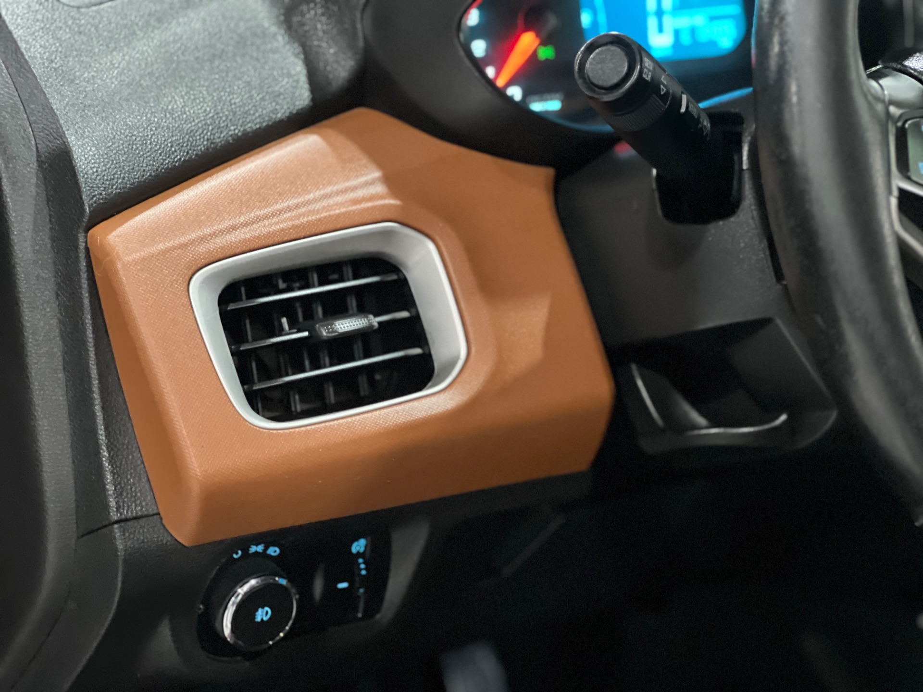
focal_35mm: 77
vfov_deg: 19.1
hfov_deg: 25.3
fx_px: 2053
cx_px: 462
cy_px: 346
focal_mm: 9
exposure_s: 1/15
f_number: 2.8
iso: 1000
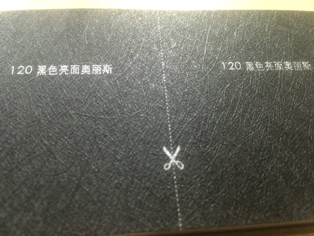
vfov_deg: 48.2
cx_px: 157
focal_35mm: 29
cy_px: 118
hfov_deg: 61.7
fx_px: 263
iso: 400
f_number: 2.2
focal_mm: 4.15
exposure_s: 1/17
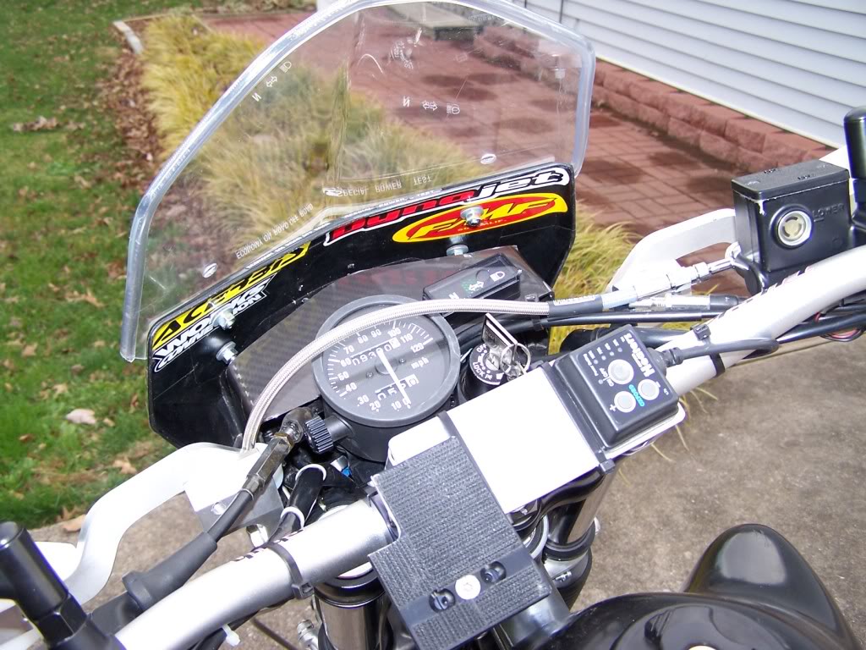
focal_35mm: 38
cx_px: 433
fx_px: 951
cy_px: 325
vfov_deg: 37.7
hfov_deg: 49.0
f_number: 2.8
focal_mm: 6.3
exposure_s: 1/180
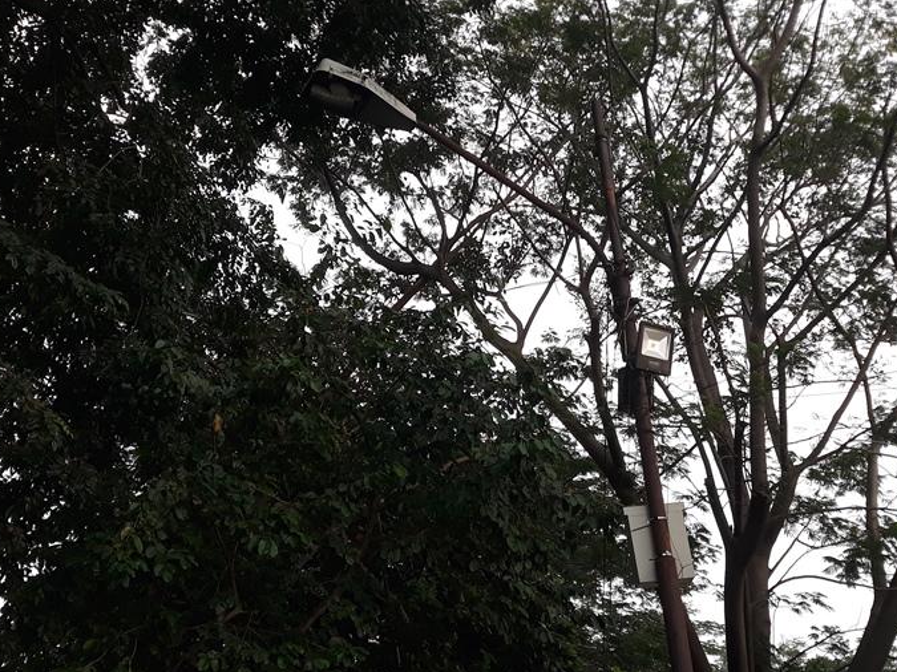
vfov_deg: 44.1
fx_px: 829
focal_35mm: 32
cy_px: 352
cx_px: 448
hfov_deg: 56.8
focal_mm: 3.71
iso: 40
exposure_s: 1/112
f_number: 1.7
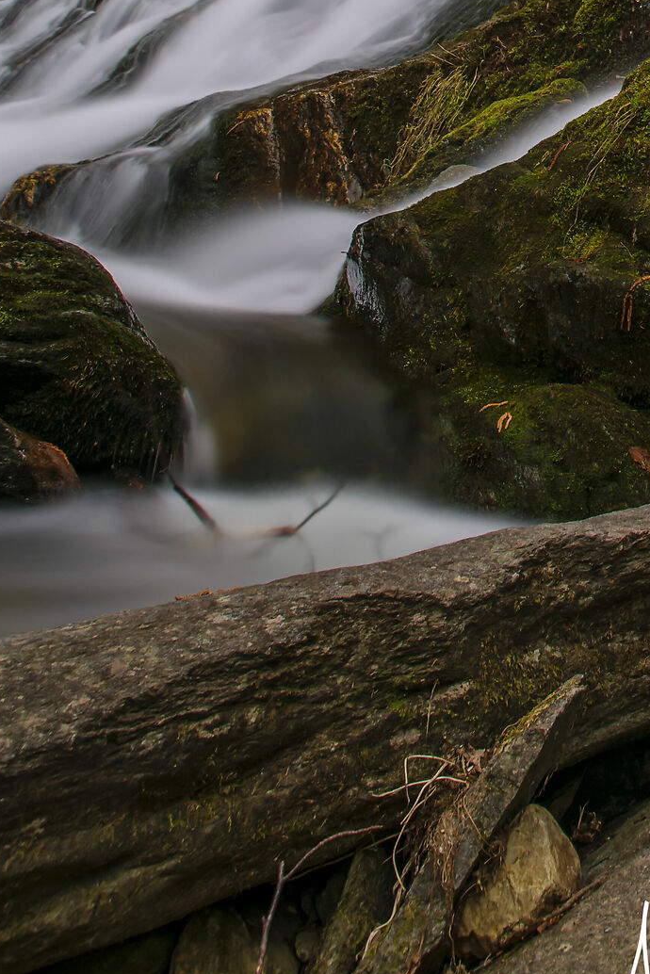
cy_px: -85
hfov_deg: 21.7
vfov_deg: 30.4
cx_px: 725
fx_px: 1601
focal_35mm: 59
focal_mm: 17
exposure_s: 25
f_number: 9
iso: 100
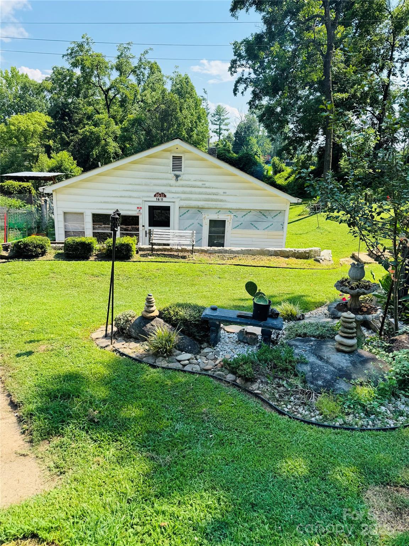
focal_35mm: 24
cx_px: 204
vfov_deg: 71.6
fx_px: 378
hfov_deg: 56.8
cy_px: 273
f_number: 1.78
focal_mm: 6.76
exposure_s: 1/1818
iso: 80
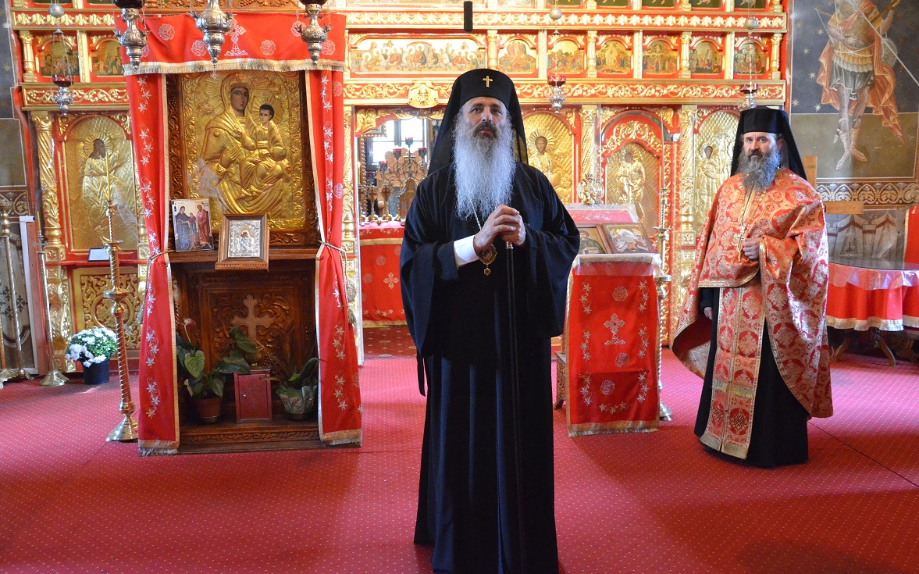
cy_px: 290
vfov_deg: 44.5
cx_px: 455
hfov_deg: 66.5
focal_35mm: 28
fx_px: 701
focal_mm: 18
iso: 6400
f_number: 4
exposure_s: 1/60
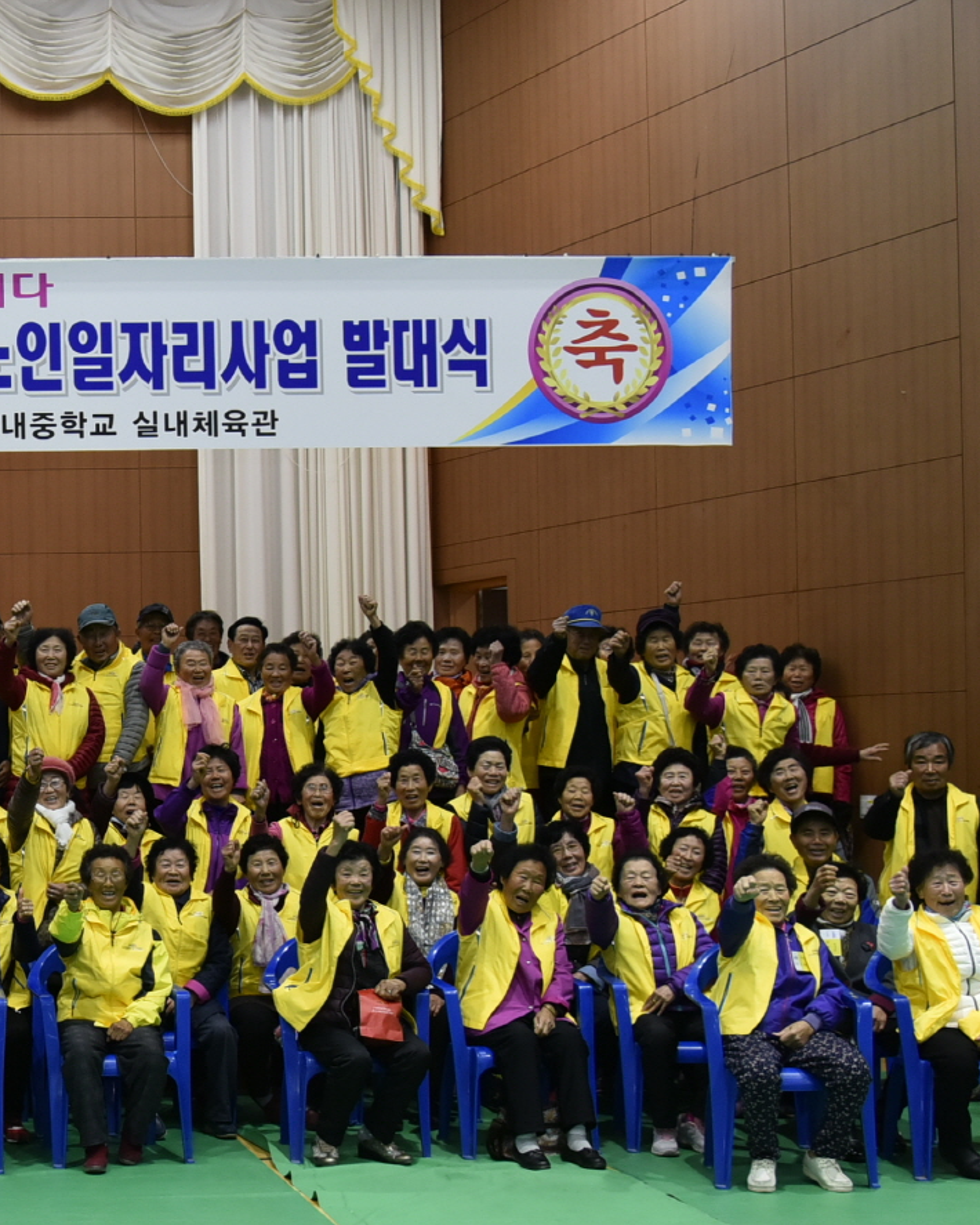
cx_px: -157
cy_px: 752
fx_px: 2175
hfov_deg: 23.5
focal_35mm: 60
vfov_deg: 31.3
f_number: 4.5
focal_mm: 27
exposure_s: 1/125
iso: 1000
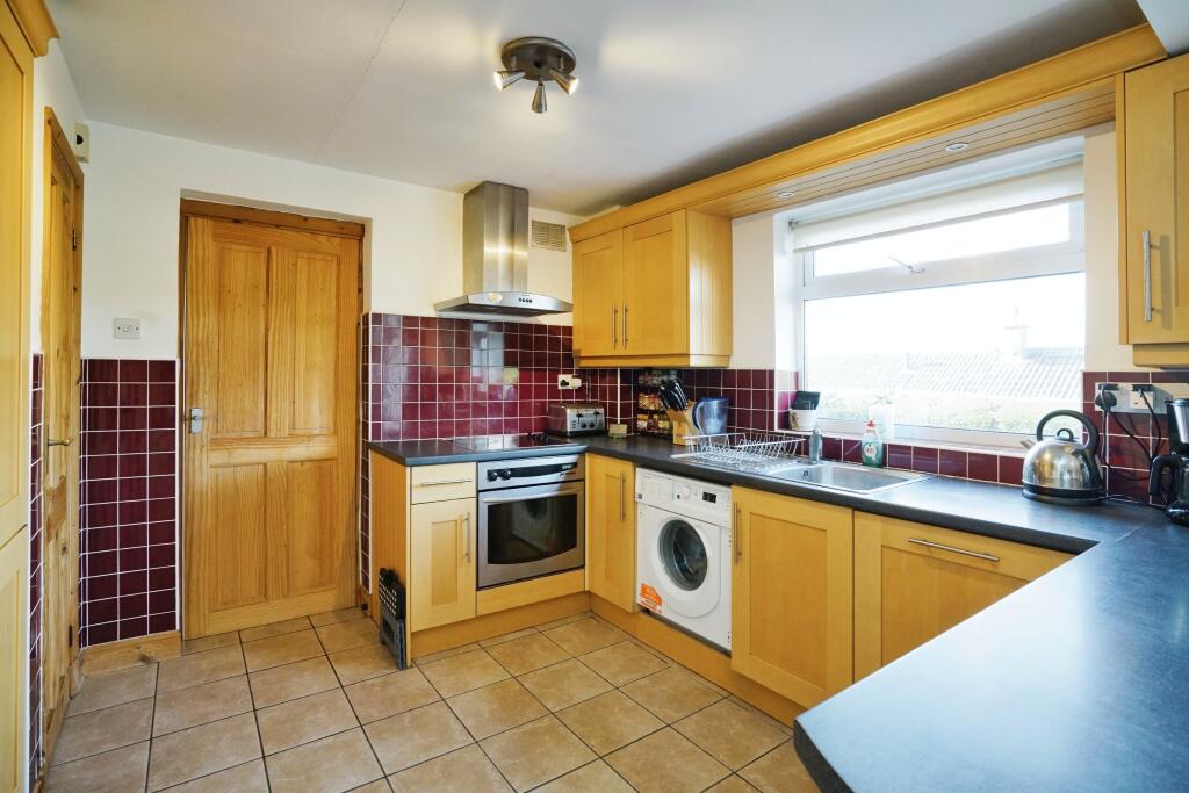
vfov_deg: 73.8
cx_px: 594
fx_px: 528
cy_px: 396
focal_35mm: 16
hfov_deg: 96.7
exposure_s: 1/80
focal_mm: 16
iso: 2000
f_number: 7.1
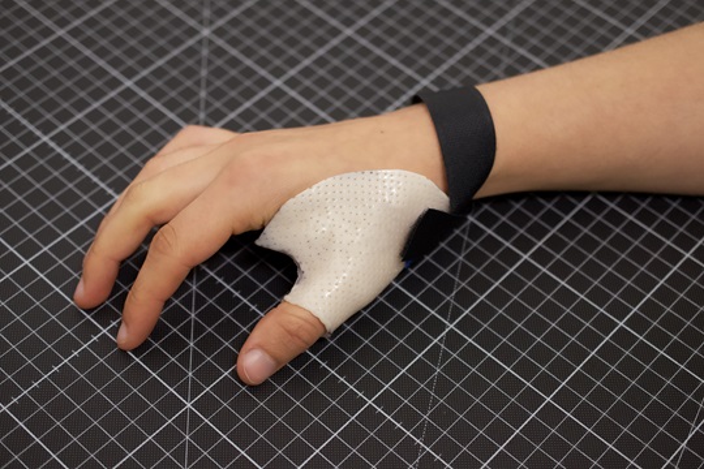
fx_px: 1173
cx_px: 352
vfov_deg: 22.6
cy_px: 234
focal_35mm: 60
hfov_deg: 33.4
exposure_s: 1/125
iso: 900
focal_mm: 40
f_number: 3
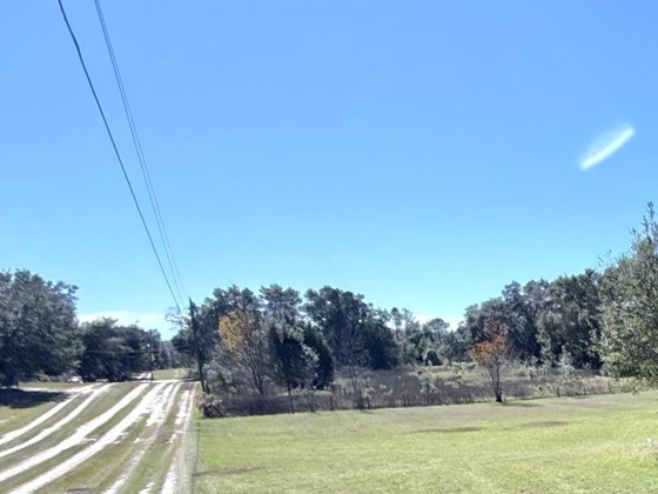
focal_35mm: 40
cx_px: 838
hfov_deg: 34.5
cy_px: 459
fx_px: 760
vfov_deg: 33.7
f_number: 2.2
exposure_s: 1/1613
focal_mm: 2.22
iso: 64
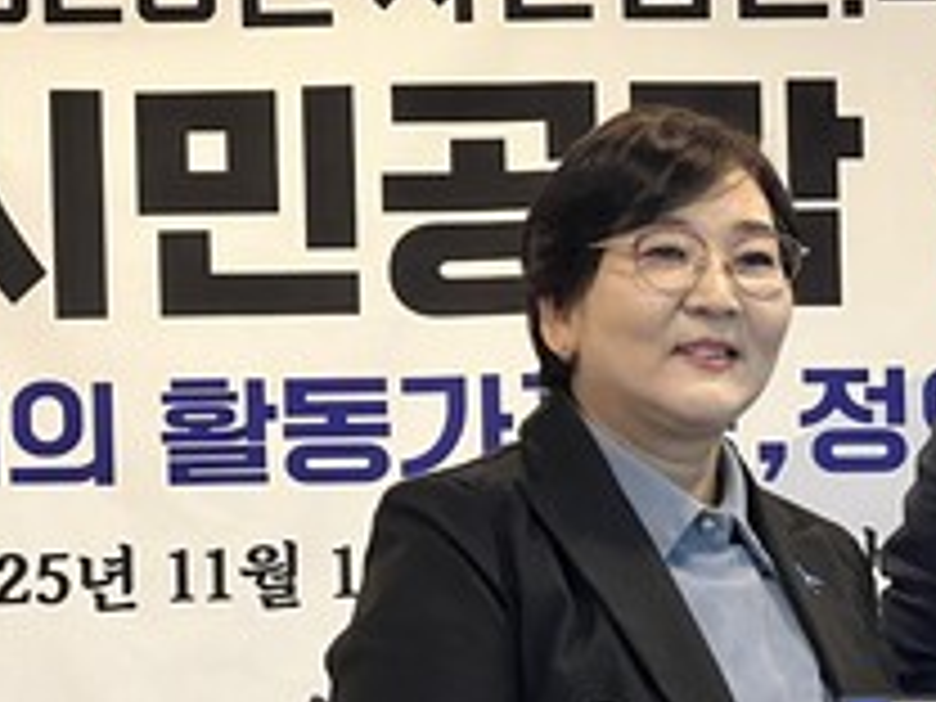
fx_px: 6003
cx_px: 904
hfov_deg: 8.9
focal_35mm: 222
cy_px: 644
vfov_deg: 6.7
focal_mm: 9
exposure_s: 1/60
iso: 400
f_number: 2.8
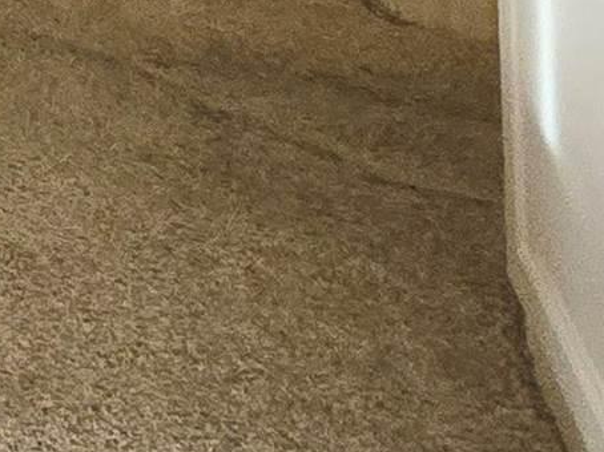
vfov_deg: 11.7
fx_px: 1535
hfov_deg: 11.7
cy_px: -791
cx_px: -1184
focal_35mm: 88
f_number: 2.2
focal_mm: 2.2
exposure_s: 1/60
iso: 800
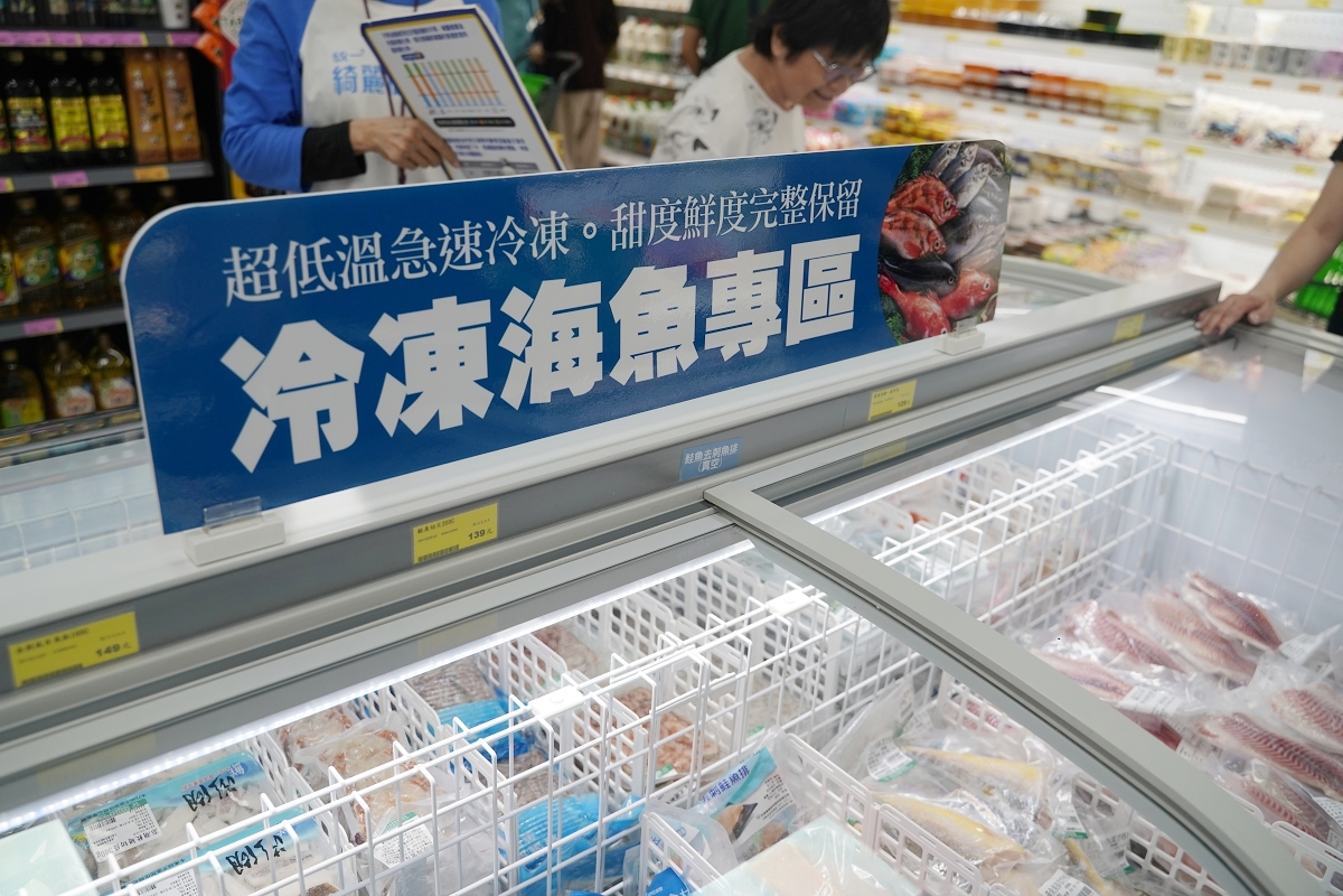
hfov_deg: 63.7
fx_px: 1082
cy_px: 448
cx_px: 672
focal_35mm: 29
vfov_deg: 45.0
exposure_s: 1/160
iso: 500
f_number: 4
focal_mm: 29
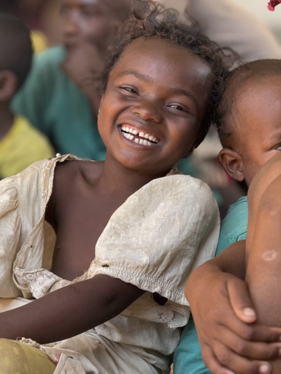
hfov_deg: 12.3
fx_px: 1299
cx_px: 140
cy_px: 187
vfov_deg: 16.4
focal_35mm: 120
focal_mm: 15.66
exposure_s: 1/99
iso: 100
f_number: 2.8
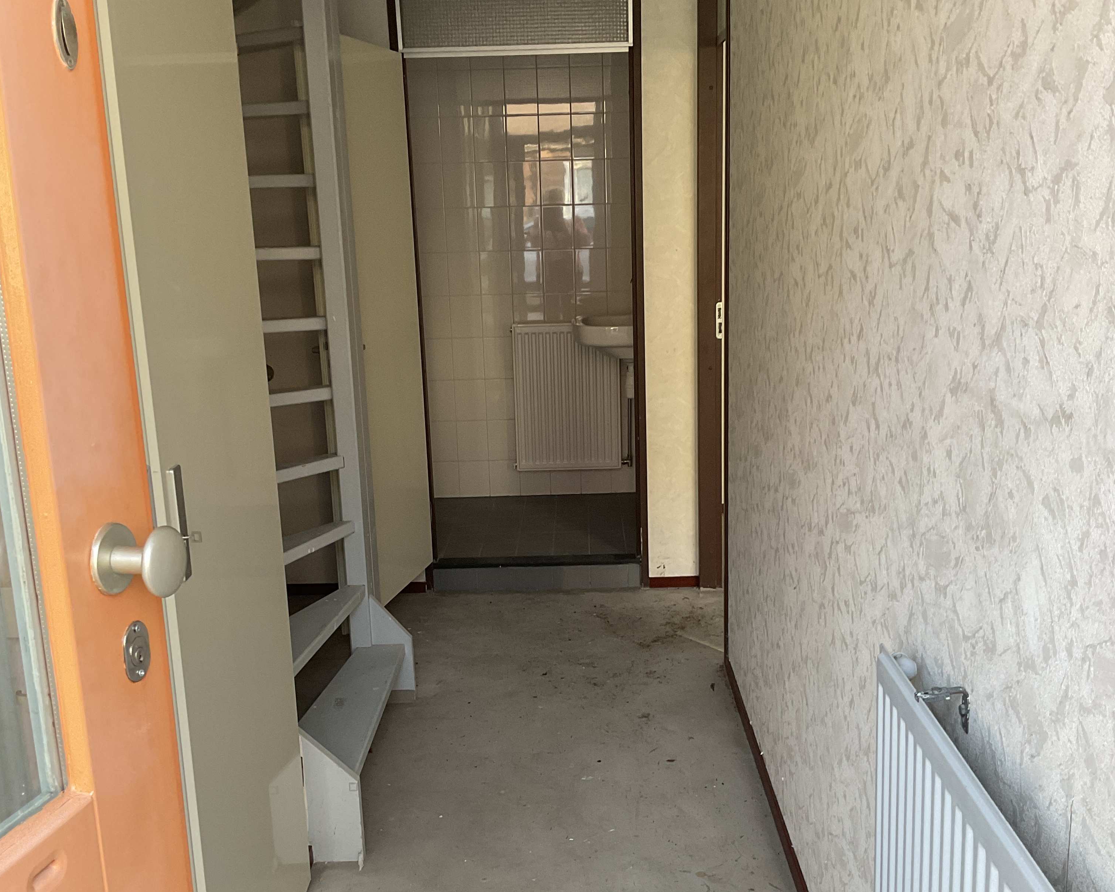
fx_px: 1254
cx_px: 560
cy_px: 516
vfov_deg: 39.1
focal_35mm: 38
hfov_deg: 47.9
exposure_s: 1/100
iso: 64
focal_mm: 3
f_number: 1.8
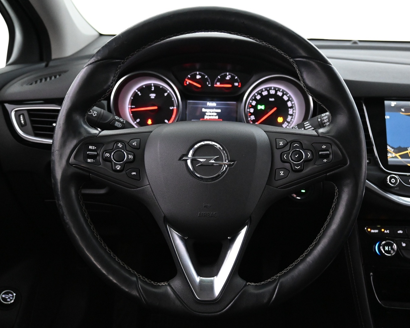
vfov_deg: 43.4
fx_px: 413
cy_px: 163
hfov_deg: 52.8
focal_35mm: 34
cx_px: 207
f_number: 3.8
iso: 4000
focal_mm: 20
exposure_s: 1/30
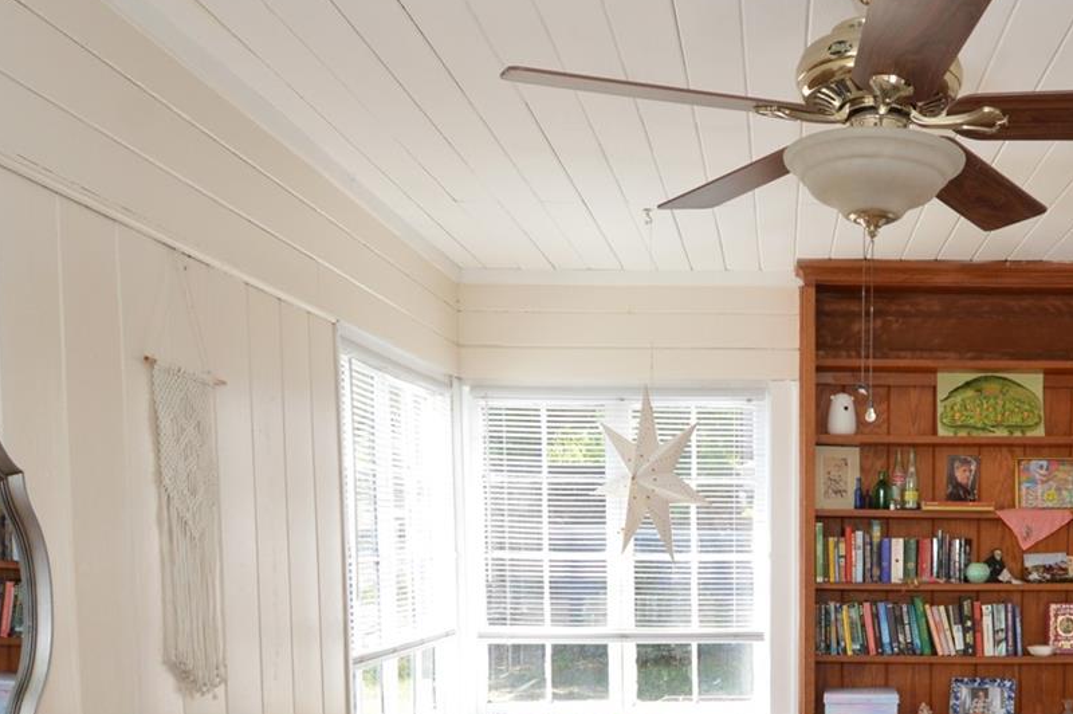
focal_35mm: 36
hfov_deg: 50.9
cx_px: 809
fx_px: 1072
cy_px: 674
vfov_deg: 34.3
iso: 400
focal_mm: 12
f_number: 8
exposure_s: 1/100
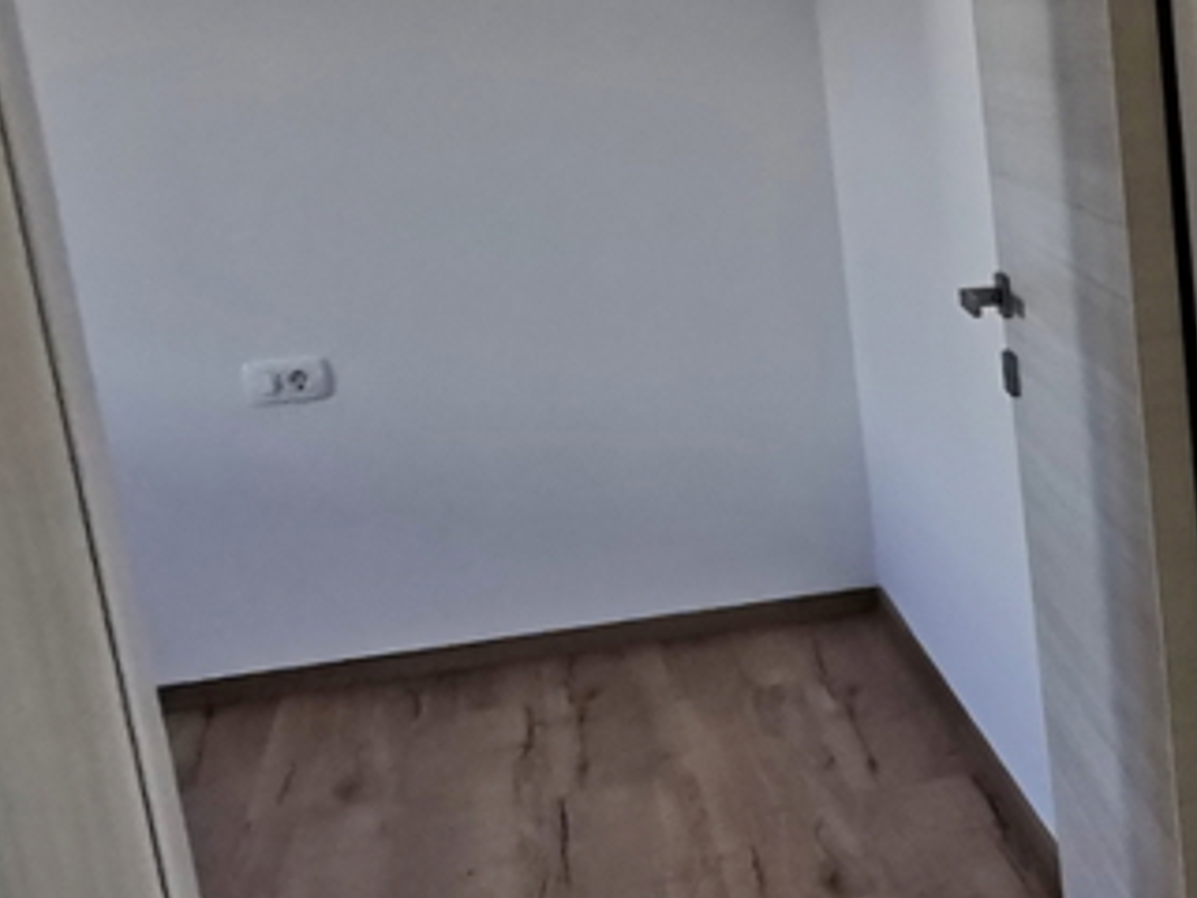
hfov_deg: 25.7
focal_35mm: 60
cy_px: 509
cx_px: 1702
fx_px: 2075
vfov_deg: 24.4
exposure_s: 1/120
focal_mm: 2.35
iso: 160
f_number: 2.2
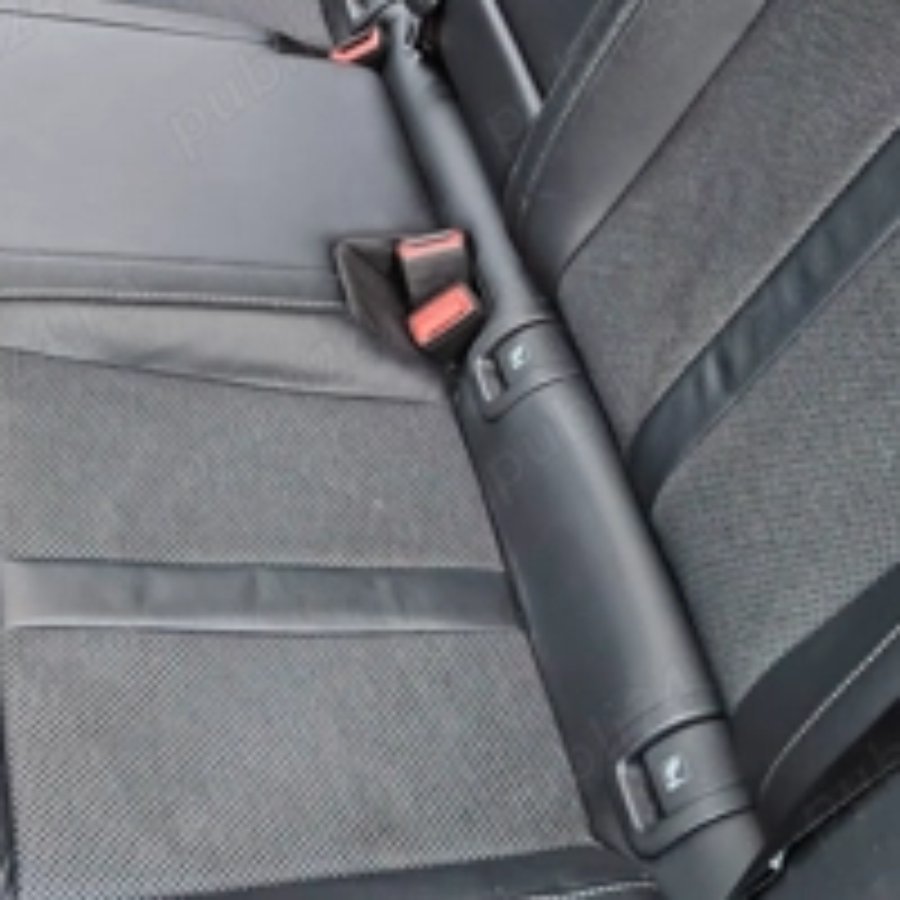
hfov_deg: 32.2
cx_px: 468
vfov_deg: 30.9
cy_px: 112
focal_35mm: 53
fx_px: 1559
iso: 834
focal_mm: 5.25
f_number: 1.75
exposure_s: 1/25
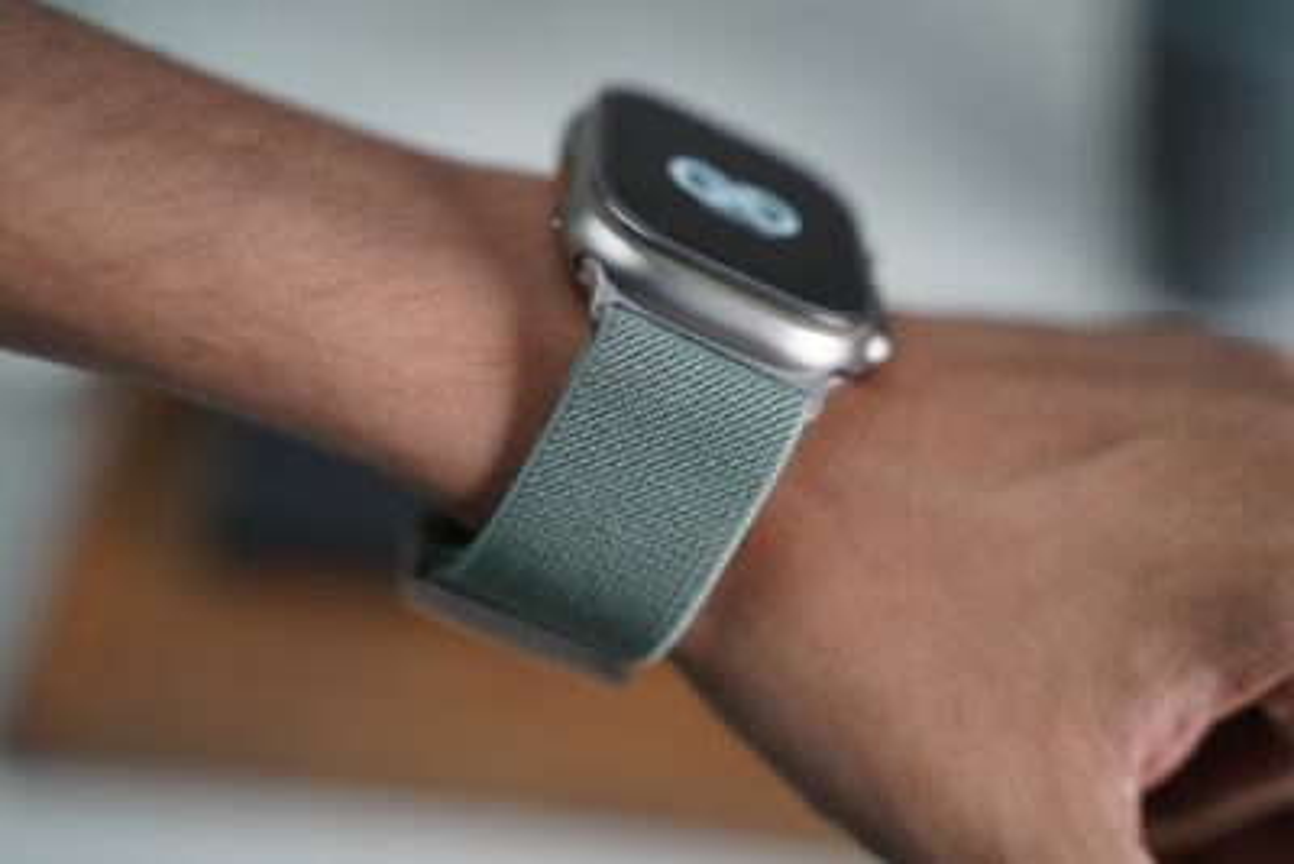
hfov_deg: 31.9
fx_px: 2265
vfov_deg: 21.6
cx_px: 647
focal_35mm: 63
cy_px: 432
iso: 1600
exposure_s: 1/200
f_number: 2.8
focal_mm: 63
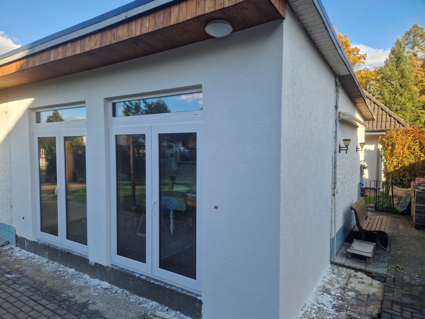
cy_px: 160
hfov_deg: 73.9
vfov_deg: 58.9
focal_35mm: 23
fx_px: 282
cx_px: 212
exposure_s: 1/404
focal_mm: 5.4
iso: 50
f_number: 1.8
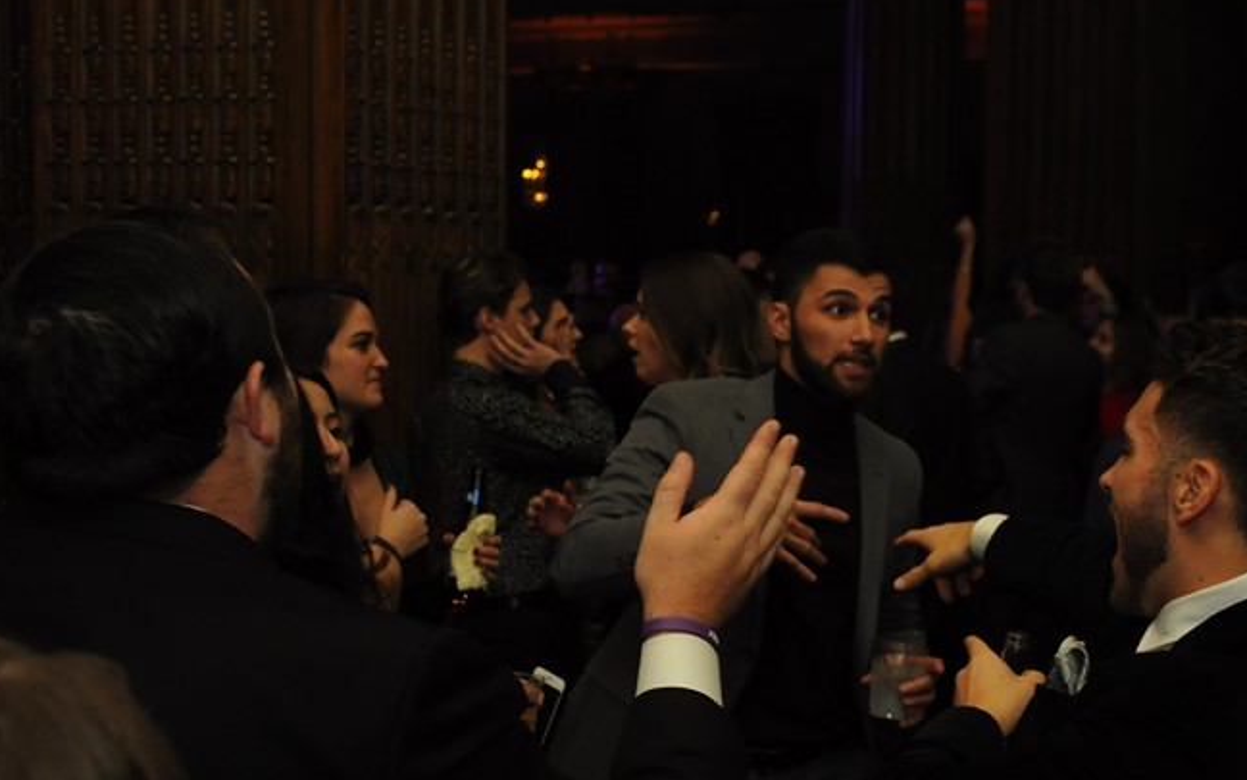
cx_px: 829
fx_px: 2243
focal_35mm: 66
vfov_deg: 19.7
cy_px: 343
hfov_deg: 30.8
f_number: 4.5
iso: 800
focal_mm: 28
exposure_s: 1/60
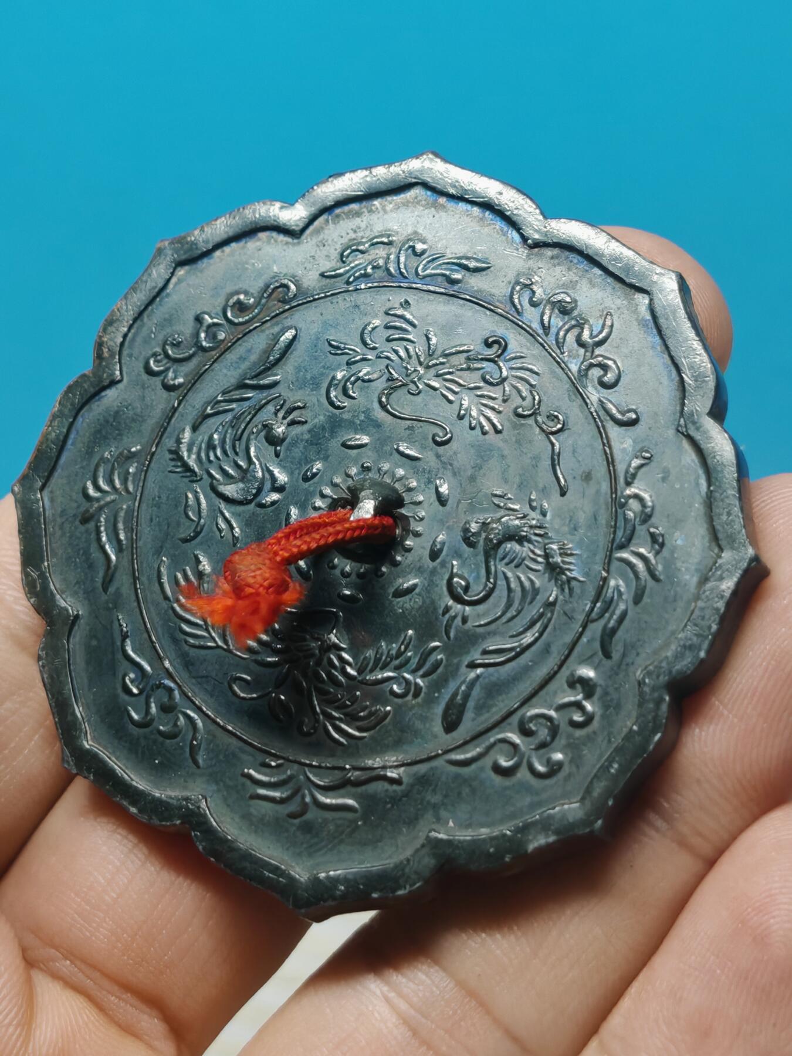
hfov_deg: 15.6
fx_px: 2898
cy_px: 528
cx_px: 396
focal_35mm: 95
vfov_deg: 20.7
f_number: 1.6
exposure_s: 1/110
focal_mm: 7.62
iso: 200
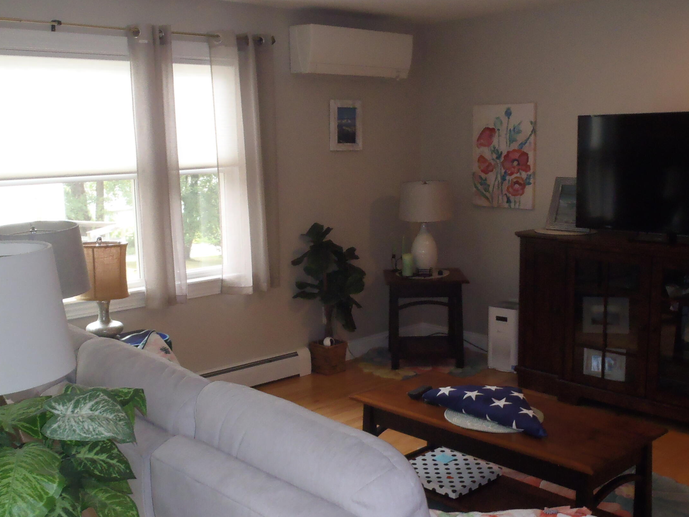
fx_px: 776
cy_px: 266
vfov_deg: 36.8
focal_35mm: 39
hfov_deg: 47.9
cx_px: 353
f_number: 3.5
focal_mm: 5
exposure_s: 1/30
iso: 250
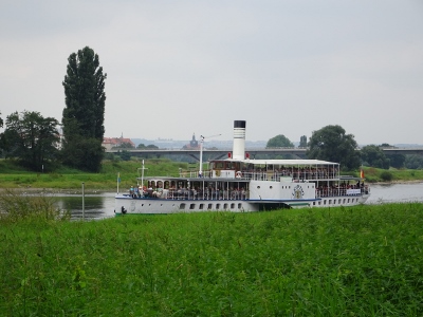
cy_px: 158
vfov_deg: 11.0
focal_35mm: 135
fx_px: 1650
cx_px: 212
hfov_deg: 14.6
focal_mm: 23.11
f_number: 5.6
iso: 80
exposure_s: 1/200
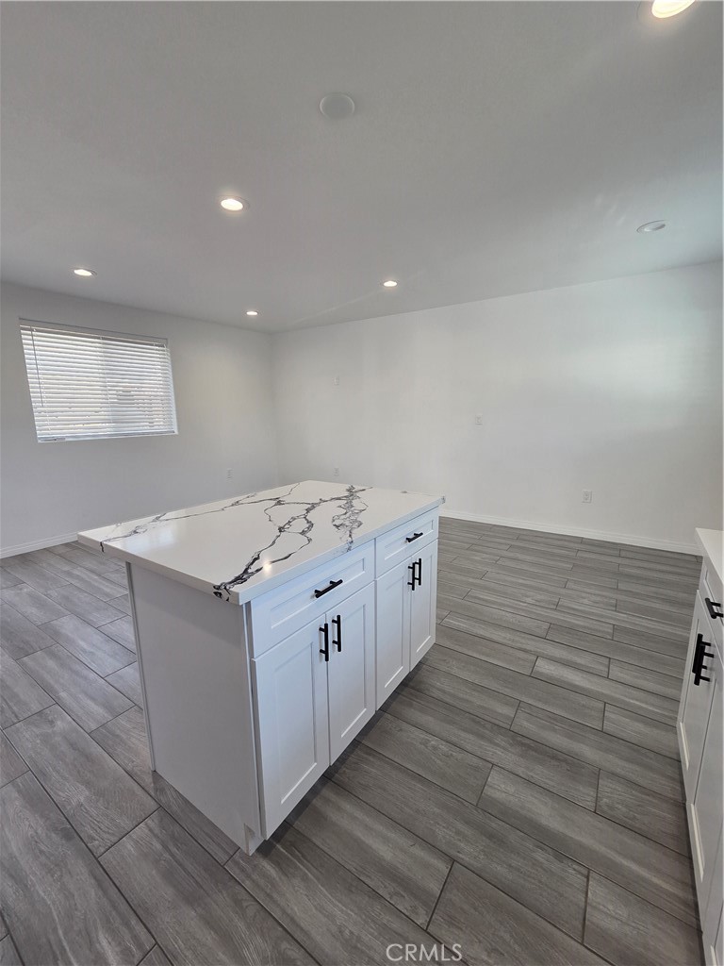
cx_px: 362
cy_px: 483
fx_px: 363
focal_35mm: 13
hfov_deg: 89.9
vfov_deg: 106.2
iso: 160
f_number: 2.2
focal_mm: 2.2
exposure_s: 1/120
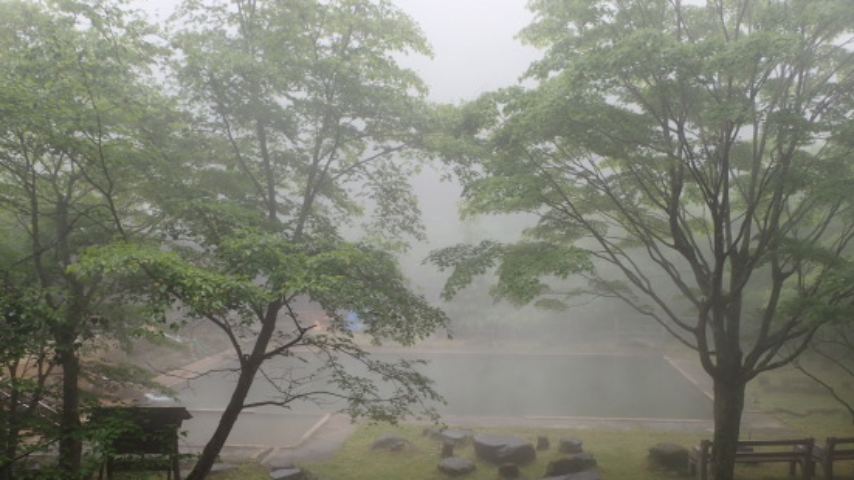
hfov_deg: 62.6
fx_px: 702
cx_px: 426
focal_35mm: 31
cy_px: 319
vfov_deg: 37.4
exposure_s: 1/125
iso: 100
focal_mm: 5.14
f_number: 3.2
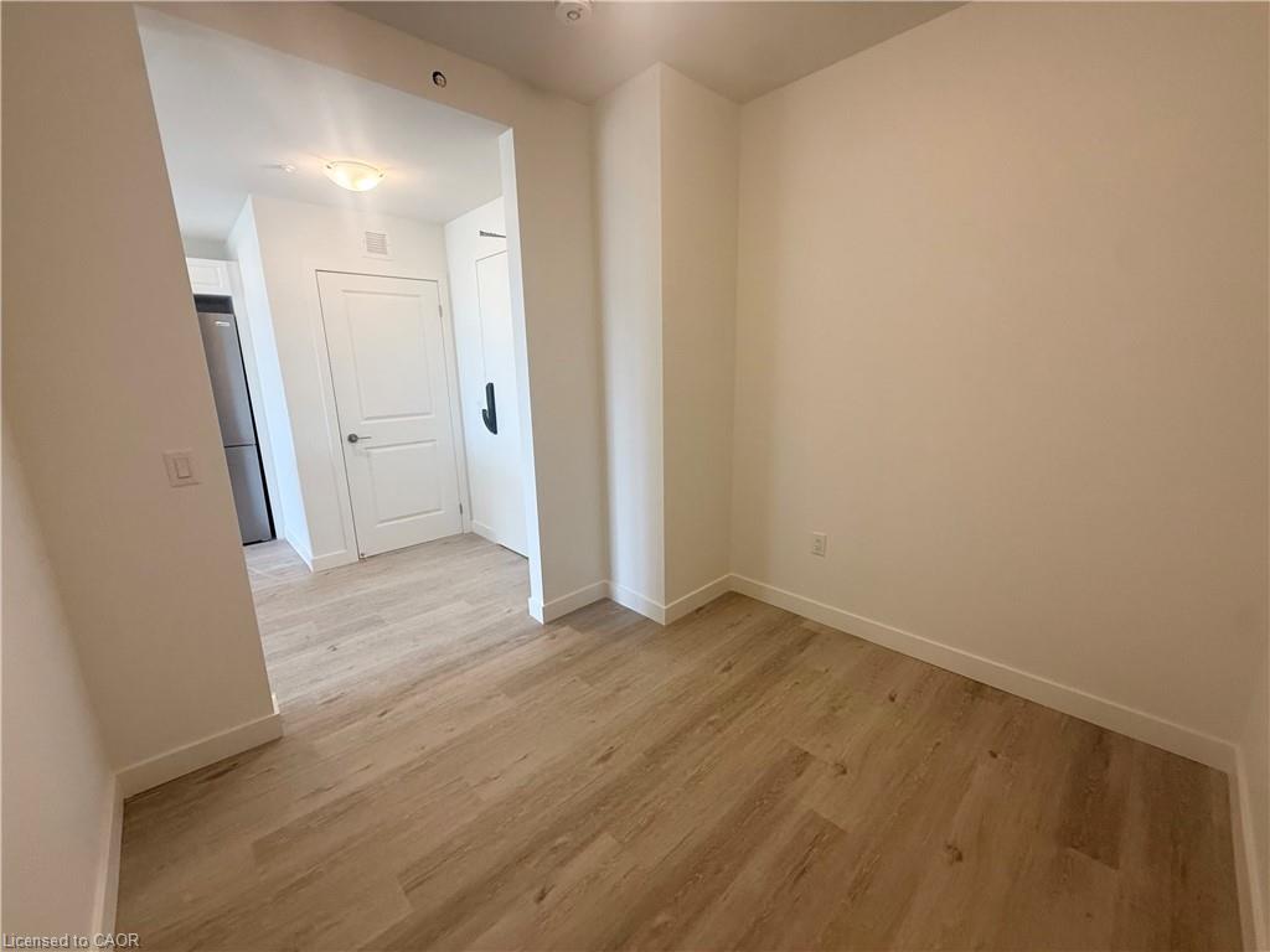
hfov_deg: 102.1
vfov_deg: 85.7
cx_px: 635
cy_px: 476
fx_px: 514
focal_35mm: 14
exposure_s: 1/120
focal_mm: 2.22
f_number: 2.2
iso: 200
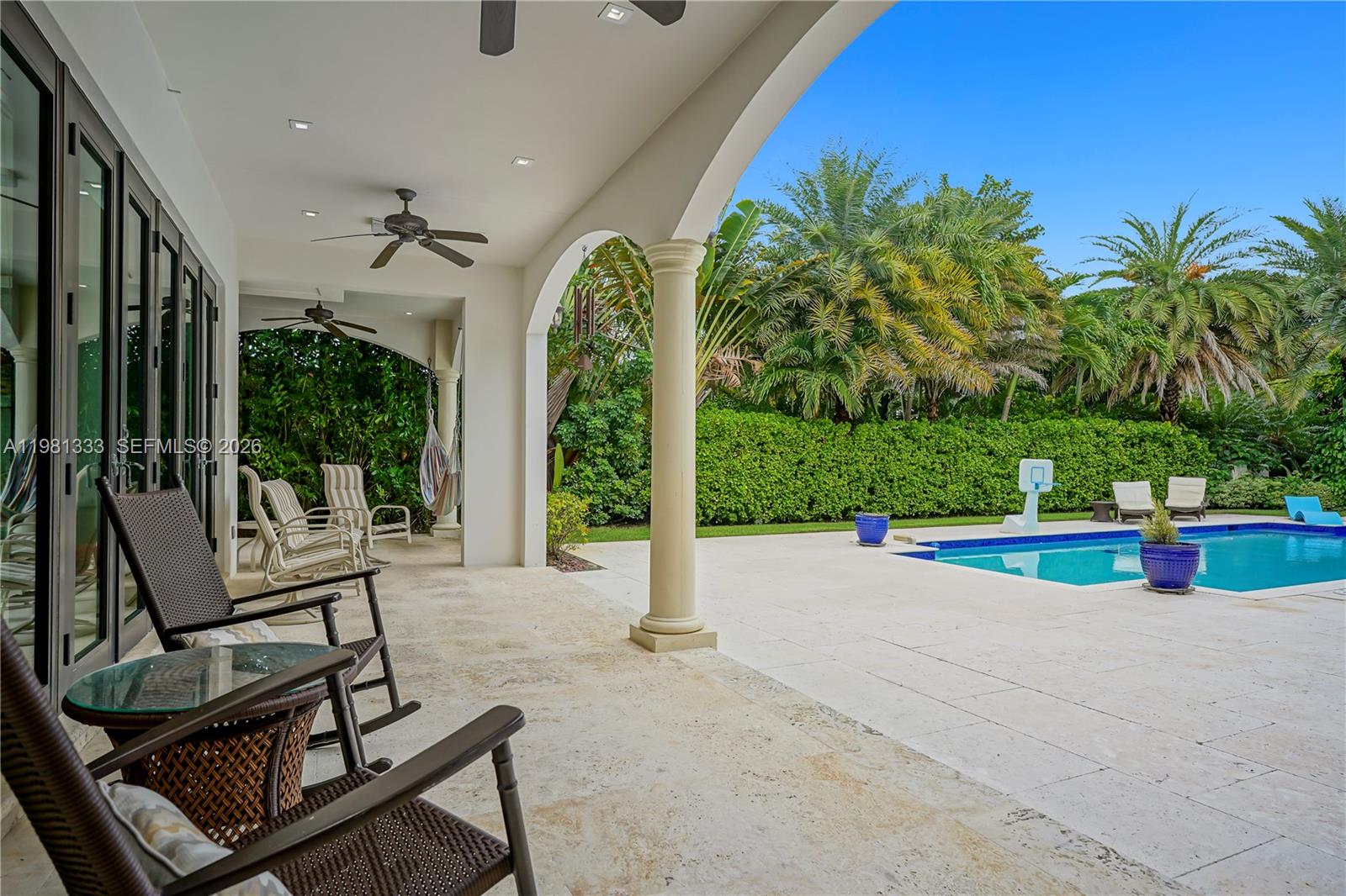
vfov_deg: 61.9
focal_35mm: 20
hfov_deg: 84.0
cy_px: 448
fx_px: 748
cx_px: 673
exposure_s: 1/125
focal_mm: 20
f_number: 5.6
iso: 200
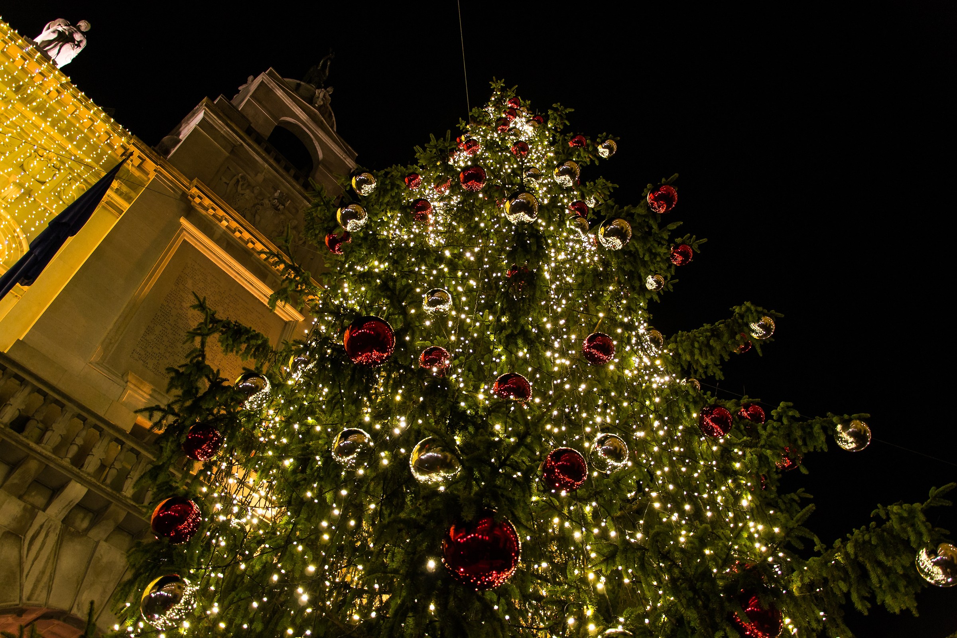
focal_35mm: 27
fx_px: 718
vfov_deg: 47.9
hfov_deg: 67.4
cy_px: 319
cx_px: 478
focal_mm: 18
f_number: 3.5
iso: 400
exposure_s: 1/15
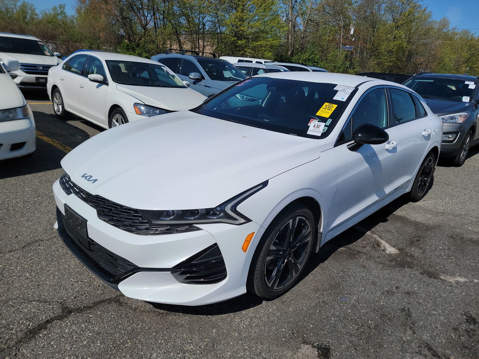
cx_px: 240
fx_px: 332
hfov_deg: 71.6
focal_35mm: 24
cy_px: 180
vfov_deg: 56.8
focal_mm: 6.7
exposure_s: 1/2496
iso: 50
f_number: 1.8
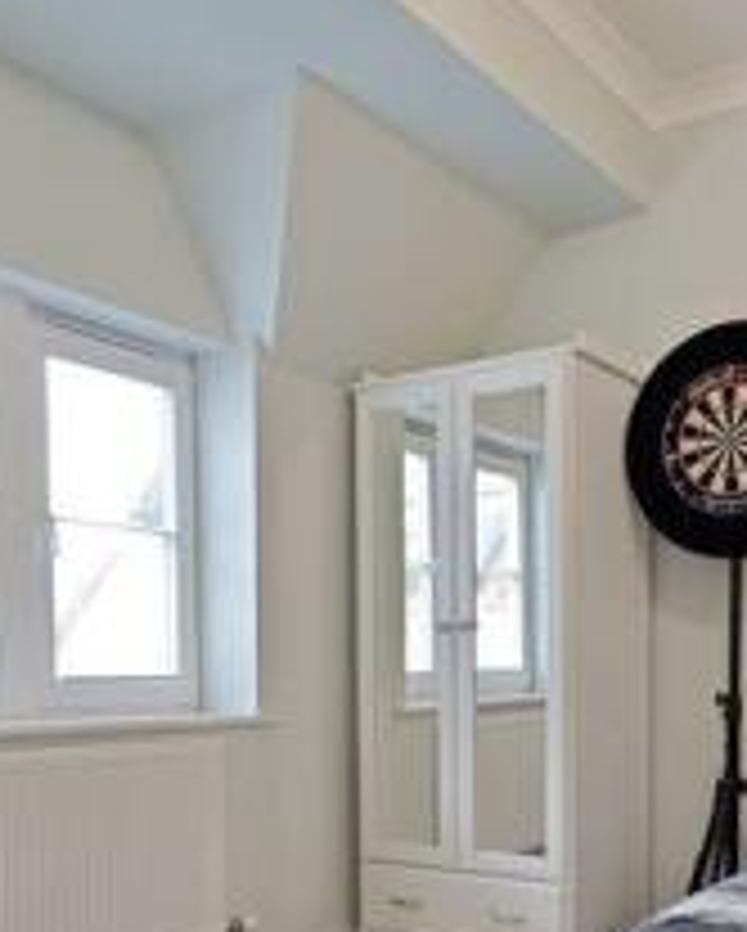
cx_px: 493
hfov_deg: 44.0
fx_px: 911
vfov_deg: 51.5
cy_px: 718
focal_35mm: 33
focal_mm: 2.03
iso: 64
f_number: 1.8
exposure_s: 1/33.3
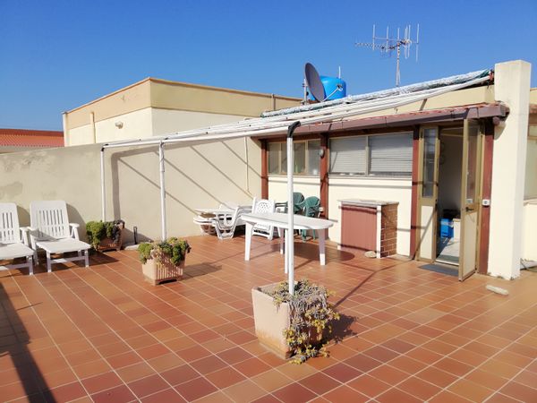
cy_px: 202
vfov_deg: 51.4
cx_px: 268
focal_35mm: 27
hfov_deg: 65.3
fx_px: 419
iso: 50
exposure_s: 1/1425
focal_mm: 3.81
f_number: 4
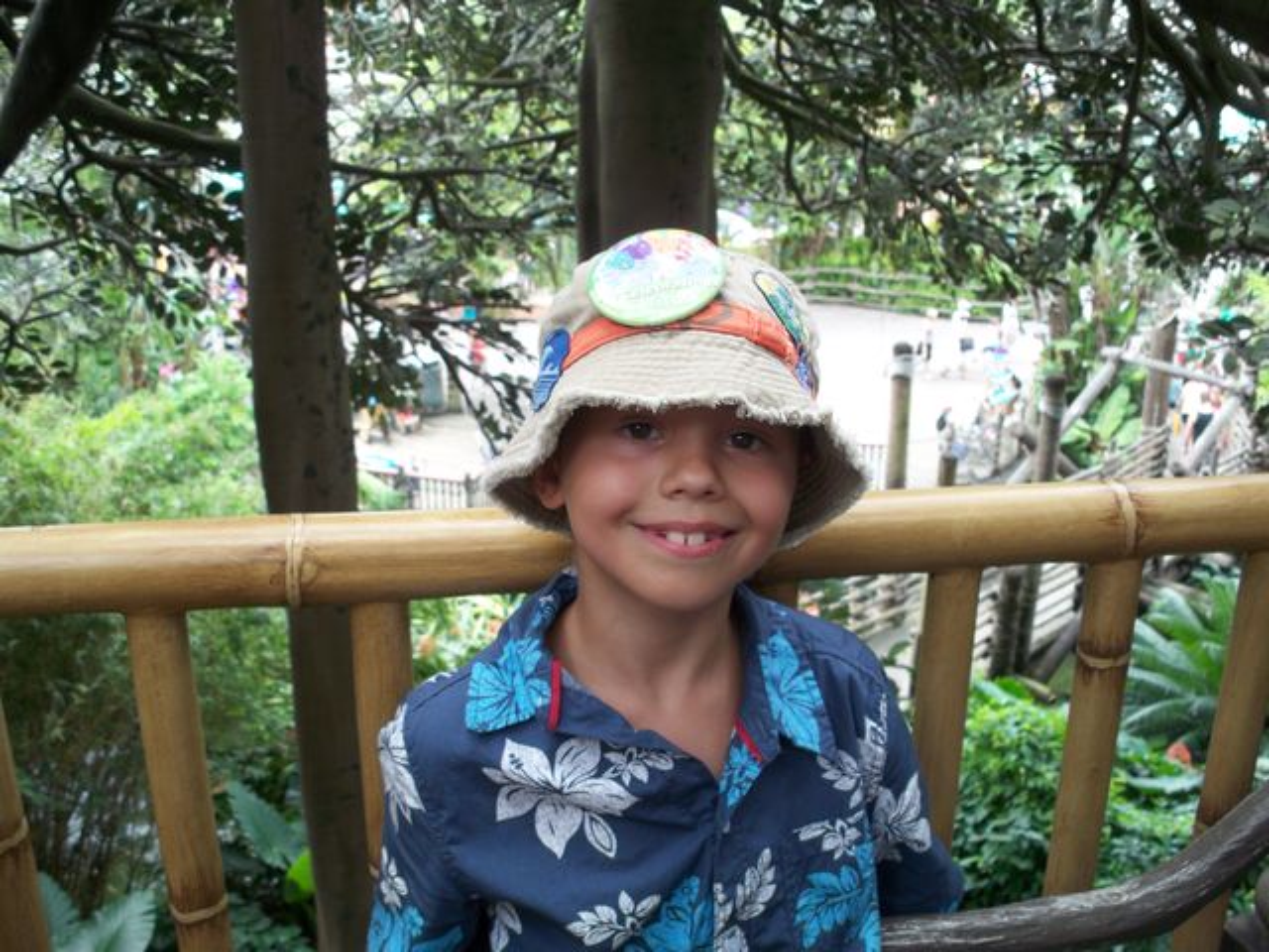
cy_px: 476
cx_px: 634
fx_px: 1356
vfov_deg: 38.7
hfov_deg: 50.1
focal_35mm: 37
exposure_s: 1/60
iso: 64
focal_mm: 7.9
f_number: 3.4
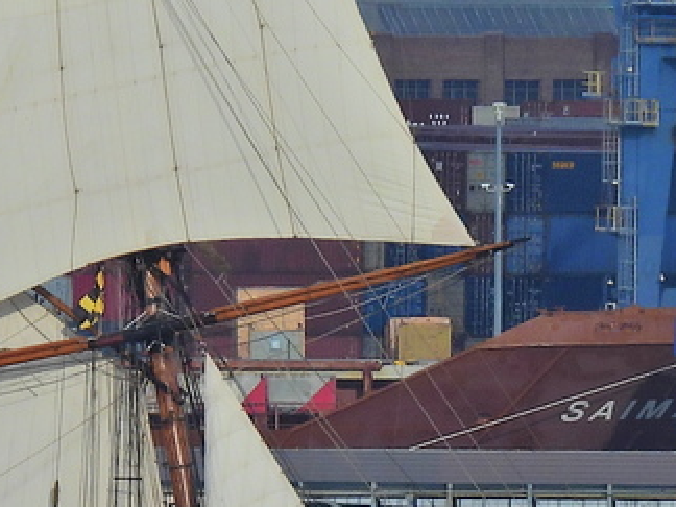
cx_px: 102
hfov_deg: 0.5
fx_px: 73252
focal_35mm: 3751
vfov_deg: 0.4
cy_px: 482
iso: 100
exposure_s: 1/800
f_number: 5.6
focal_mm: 170
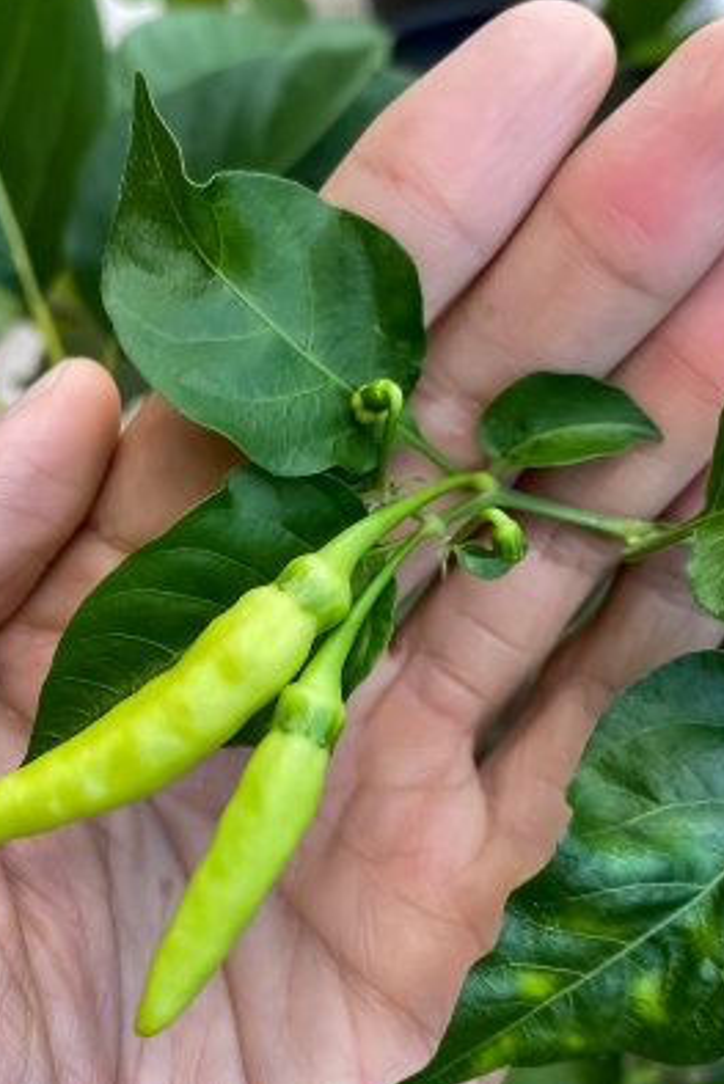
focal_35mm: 42
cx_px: 332
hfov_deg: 31.9
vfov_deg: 46.3
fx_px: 1266
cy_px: 603
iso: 32
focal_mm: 4.25
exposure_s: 1/170
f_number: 1.8
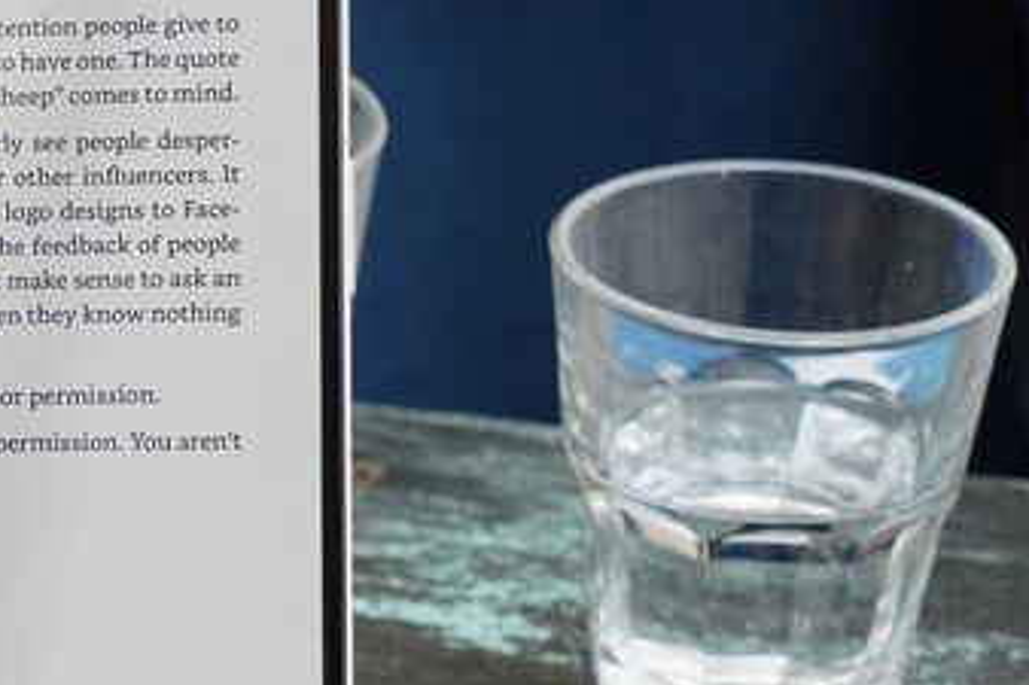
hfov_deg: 14.3
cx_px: -135
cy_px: 518
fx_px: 4000
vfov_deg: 9.8
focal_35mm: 140
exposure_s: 1/200
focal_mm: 57
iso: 1250
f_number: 8
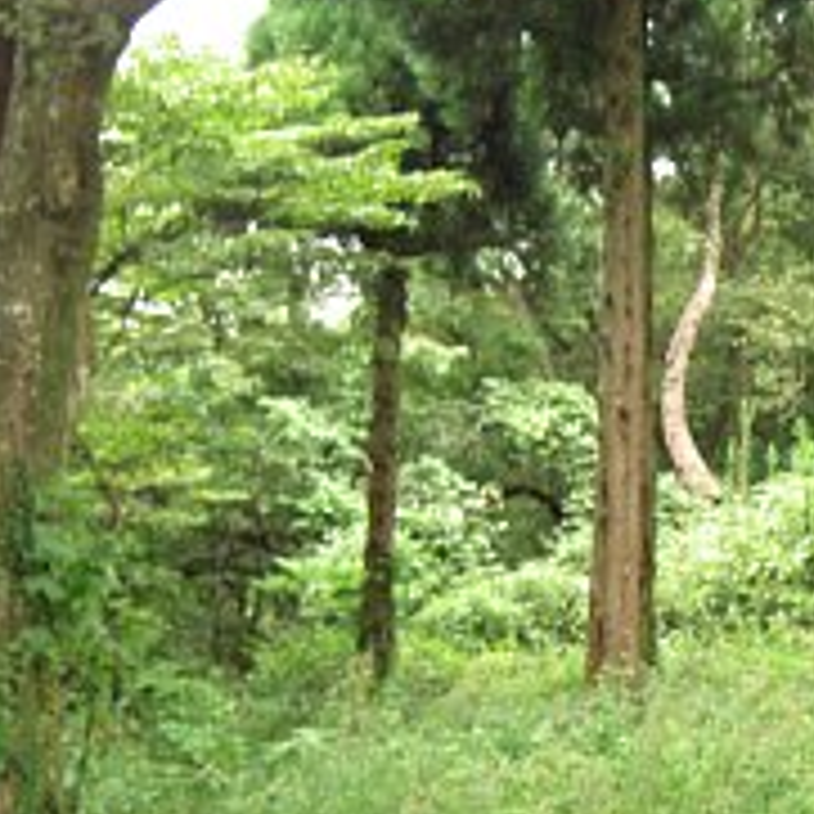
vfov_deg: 22.6
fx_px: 2022
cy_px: 607
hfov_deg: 22.0
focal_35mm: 76
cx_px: 805
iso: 100
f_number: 2.8
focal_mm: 8
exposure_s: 1/60
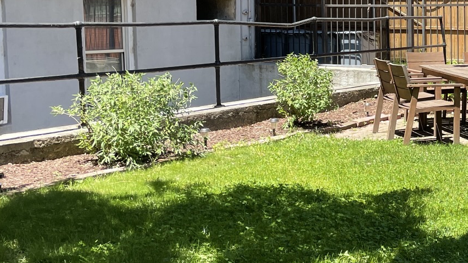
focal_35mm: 67
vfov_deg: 18.0
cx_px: 525
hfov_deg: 28.3
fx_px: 831
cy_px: 105
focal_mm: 4.2
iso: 32
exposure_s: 1/831
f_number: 1.6
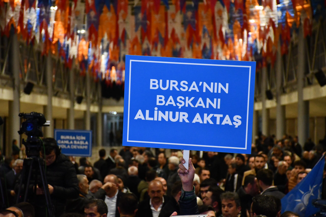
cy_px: 108
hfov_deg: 15.2
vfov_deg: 10.2
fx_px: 1222
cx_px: 163
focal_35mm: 135
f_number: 5.3
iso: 5600
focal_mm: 90
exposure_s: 1/125
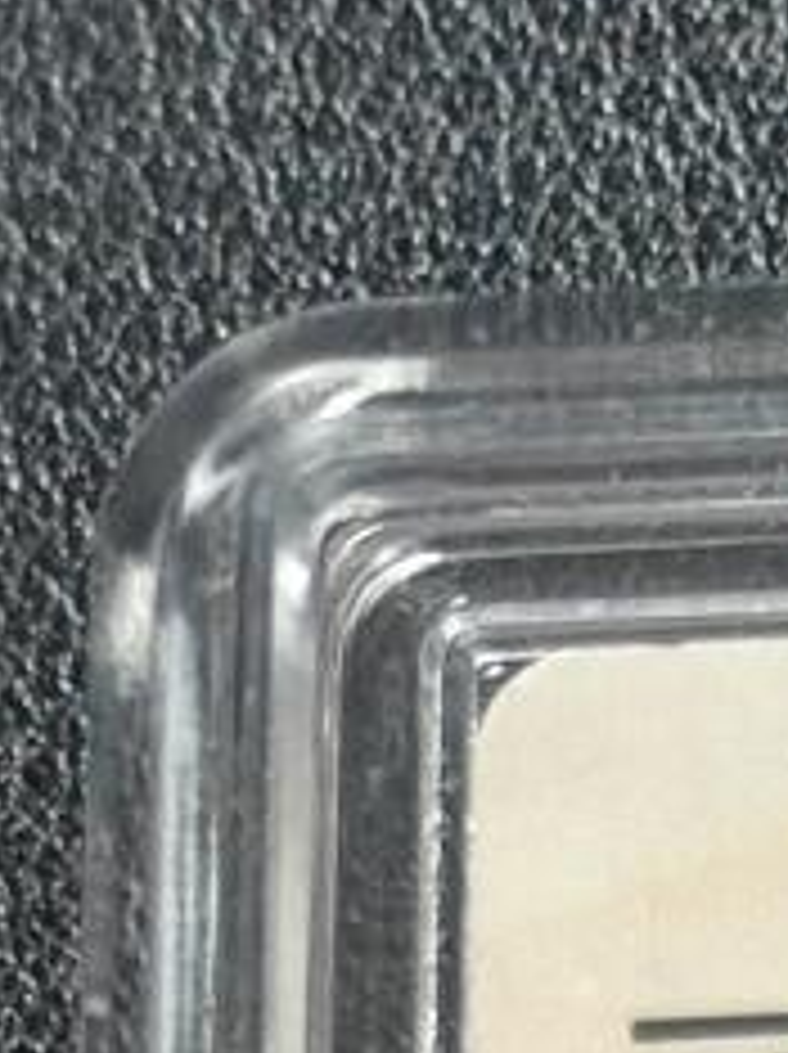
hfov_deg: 6.8
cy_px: 3964
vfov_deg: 7.8
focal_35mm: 185
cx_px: 2810
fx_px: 5625
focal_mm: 5.59
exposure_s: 1/50
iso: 250
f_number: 1.8
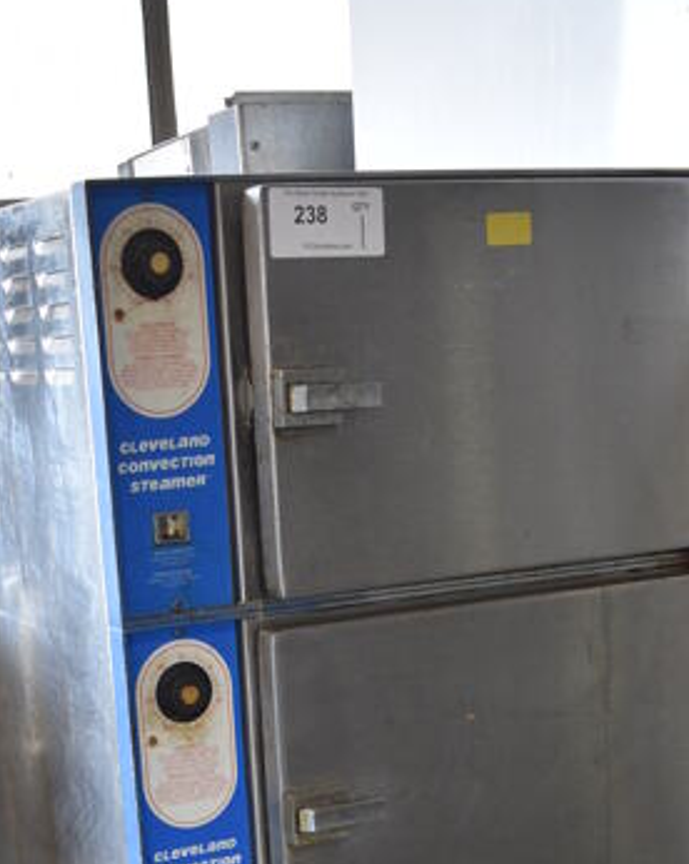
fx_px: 1711
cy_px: 1025
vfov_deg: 25.5
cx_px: 257
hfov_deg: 22.7
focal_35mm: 67
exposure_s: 1/160
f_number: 3.5
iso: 800
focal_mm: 18
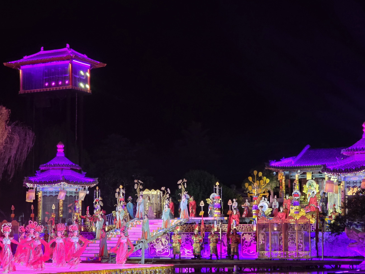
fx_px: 896
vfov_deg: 17.3
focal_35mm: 85
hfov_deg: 23.0
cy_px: 166
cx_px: 202
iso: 400
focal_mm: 7.9
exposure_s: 1/30.1
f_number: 2.4
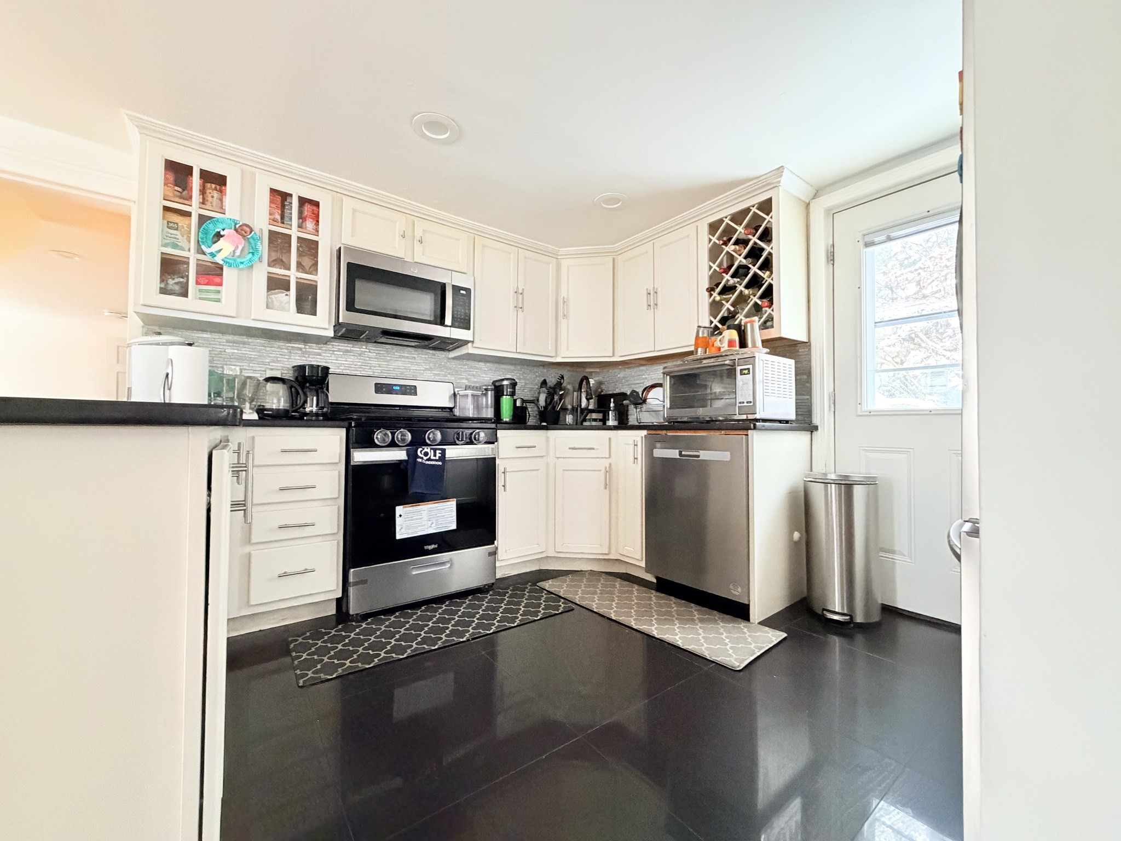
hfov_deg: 102.1
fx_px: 453
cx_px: 560
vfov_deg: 85.7
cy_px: 420
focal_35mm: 14
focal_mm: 2.22
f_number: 2.2
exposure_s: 1/60
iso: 800
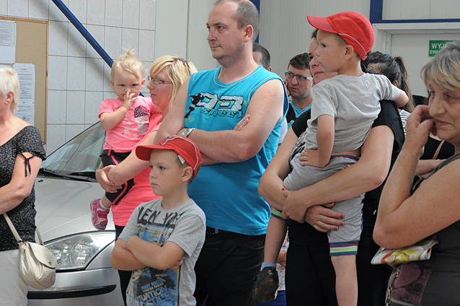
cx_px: 238
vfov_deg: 14.2
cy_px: 136
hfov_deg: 21.3
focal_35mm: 96
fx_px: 1225
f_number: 5.6
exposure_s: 1/160
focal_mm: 48
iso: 800
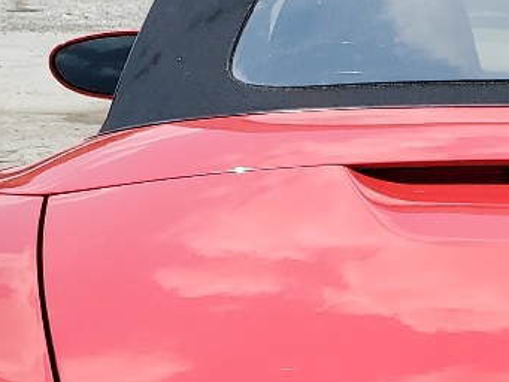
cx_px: 615
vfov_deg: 11.7
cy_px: 534
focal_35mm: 122
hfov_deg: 15.5
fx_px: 1795
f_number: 1.5
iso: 50
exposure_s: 1/3333
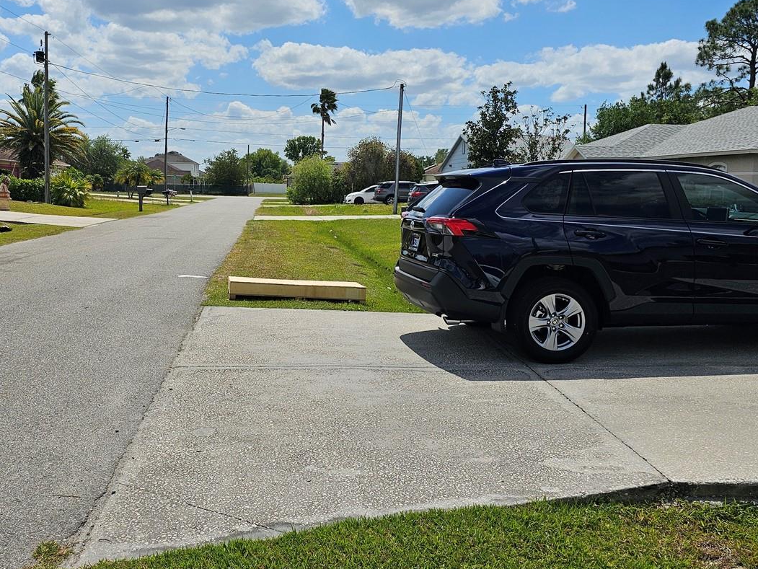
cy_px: 260
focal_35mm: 35
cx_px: 276
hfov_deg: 52.0
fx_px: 767
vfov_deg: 40.7
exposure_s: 1/1834
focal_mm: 6.3
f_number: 1.7
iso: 10
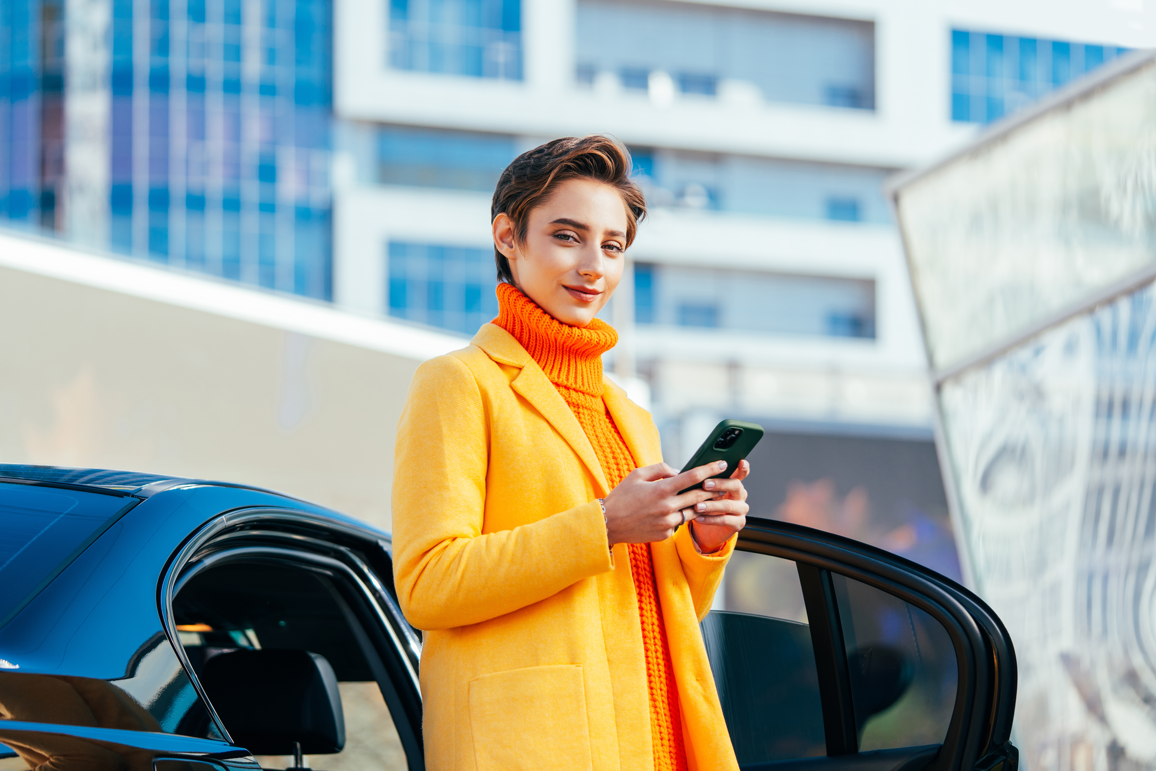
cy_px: 386
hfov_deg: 22.6
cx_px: 578
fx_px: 2890
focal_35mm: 90
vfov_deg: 15.2
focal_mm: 90
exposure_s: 1/800
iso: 100
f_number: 2.8
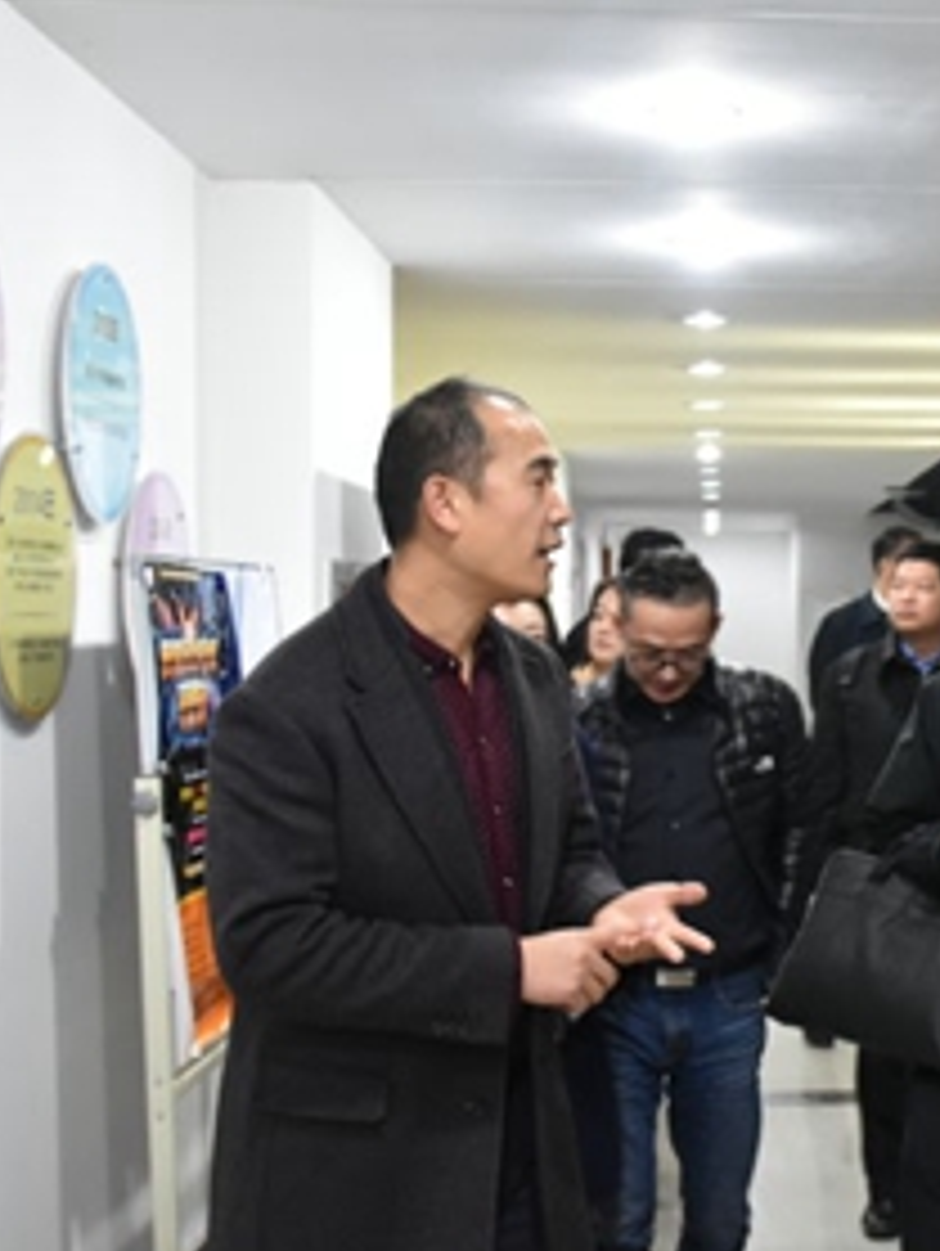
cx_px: 927
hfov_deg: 24.6
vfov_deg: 33.7
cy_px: 673
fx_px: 2061
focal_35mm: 57
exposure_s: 1/30
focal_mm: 22
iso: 1600
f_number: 3.5
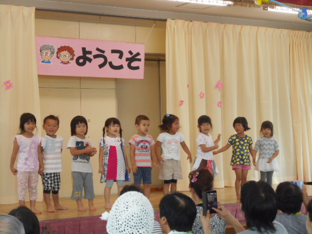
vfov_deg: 19.1
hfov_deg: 25.3
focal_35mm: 77
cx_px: 156
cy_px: 117
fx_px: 694
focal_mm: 13.8
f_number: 5.5
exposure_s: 1/60
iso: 400
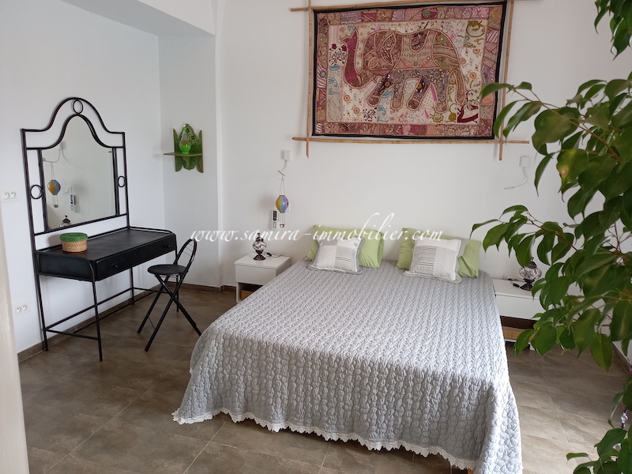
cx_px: 316
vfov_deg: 54.9
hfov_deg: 69.4
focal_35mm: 25
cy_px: 237
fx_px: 456
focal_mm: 4.6
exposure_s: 1/50
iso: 160
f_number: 2
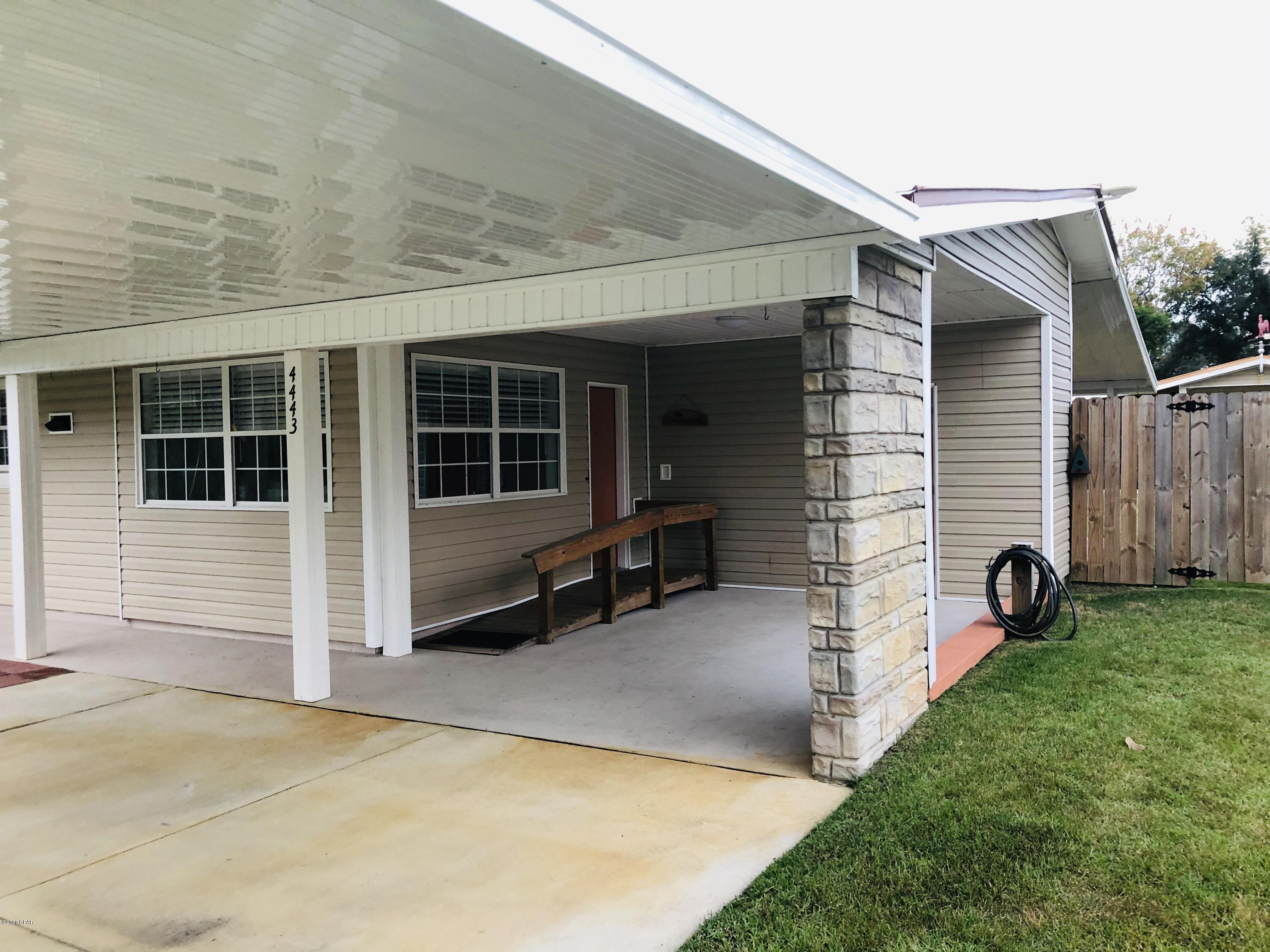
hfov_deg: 63.4
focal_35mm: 28
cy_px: 476
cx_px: 635
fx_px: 1027
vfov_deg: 49.7
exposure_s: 1/30
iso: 40
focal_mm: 3.99
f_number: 1.8
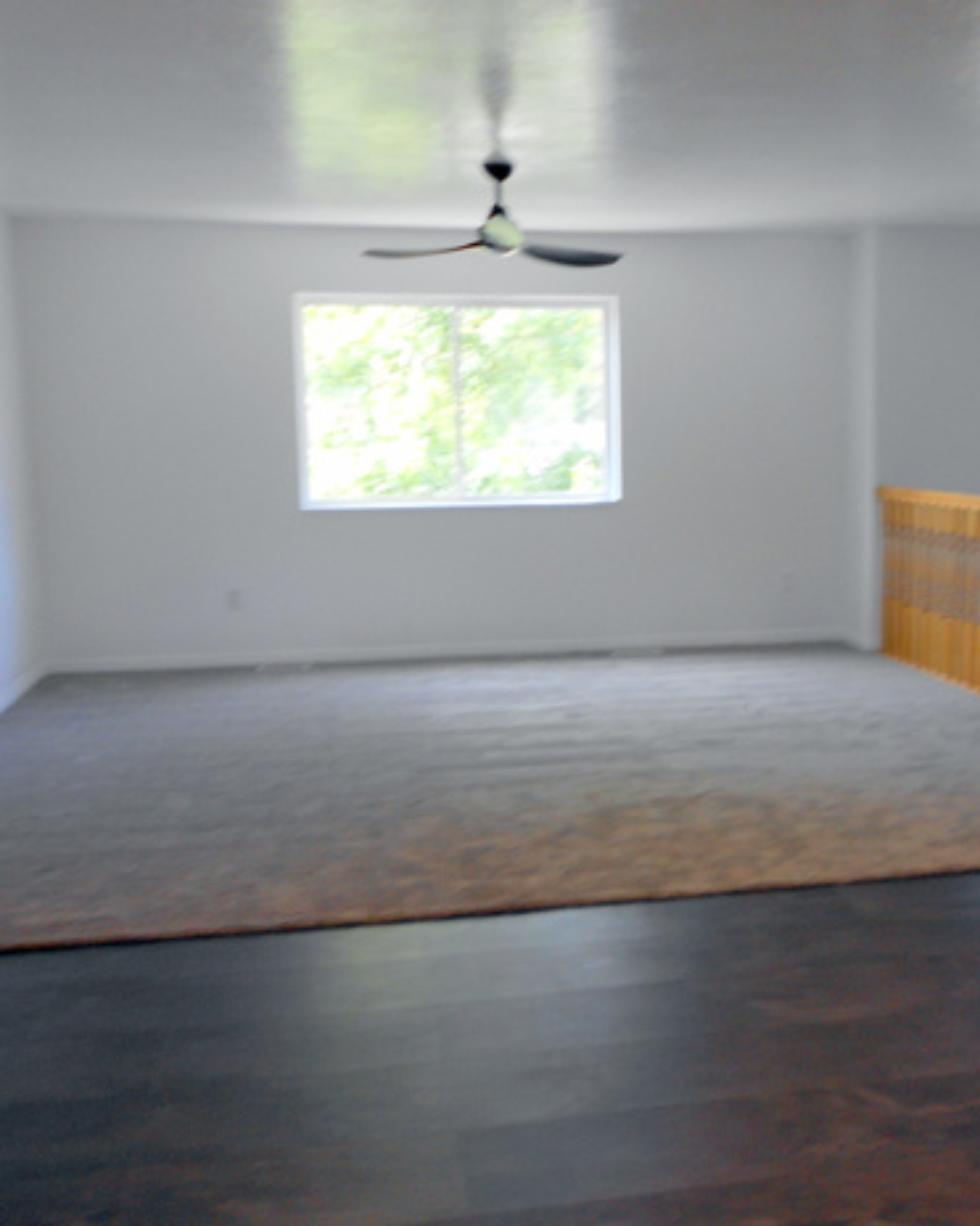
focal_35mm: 35
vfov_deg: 51.5
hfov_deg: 41.7
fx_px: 1269
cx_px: 645
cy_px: 608
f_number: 3.2
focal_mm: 4.6
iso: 80
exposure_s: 1/30
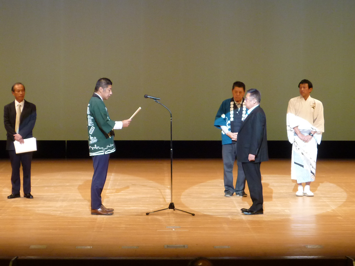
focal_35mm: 122
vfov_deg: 12.1
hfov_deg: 16.1
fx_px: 1251
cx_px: 178
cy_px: 133
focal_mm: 11.4
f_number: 3.9
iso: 200
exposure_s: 1/50
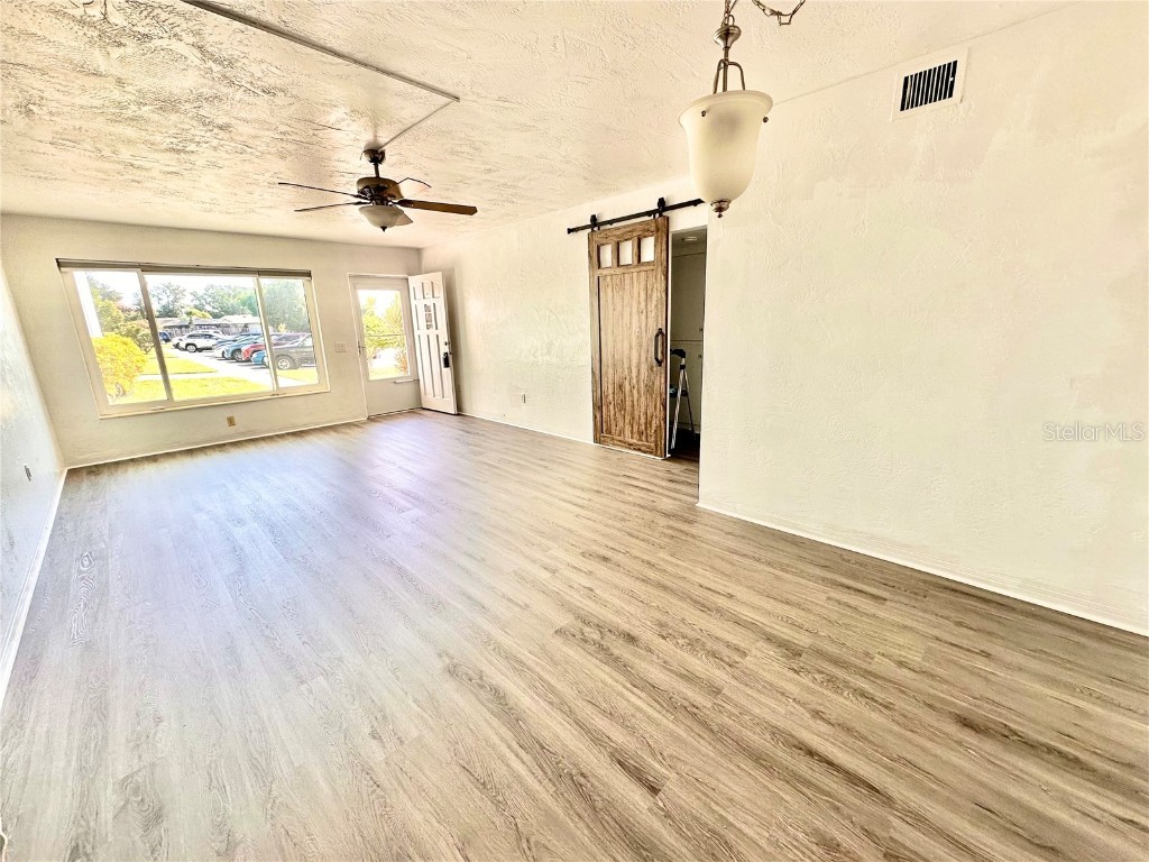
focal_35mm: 14
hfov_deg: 102.1
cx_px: 574
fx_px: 465
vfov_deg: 85.7
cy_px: 431
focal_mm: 2.22
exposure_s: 1/120
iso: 64
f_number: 2.2
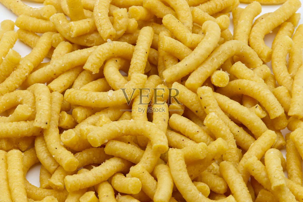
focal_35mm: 210
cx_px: 152
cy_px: 101
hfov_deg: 9.8
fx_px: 1768
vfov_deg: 6.5
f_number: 29
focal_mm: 140
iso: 100
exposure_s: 1/5
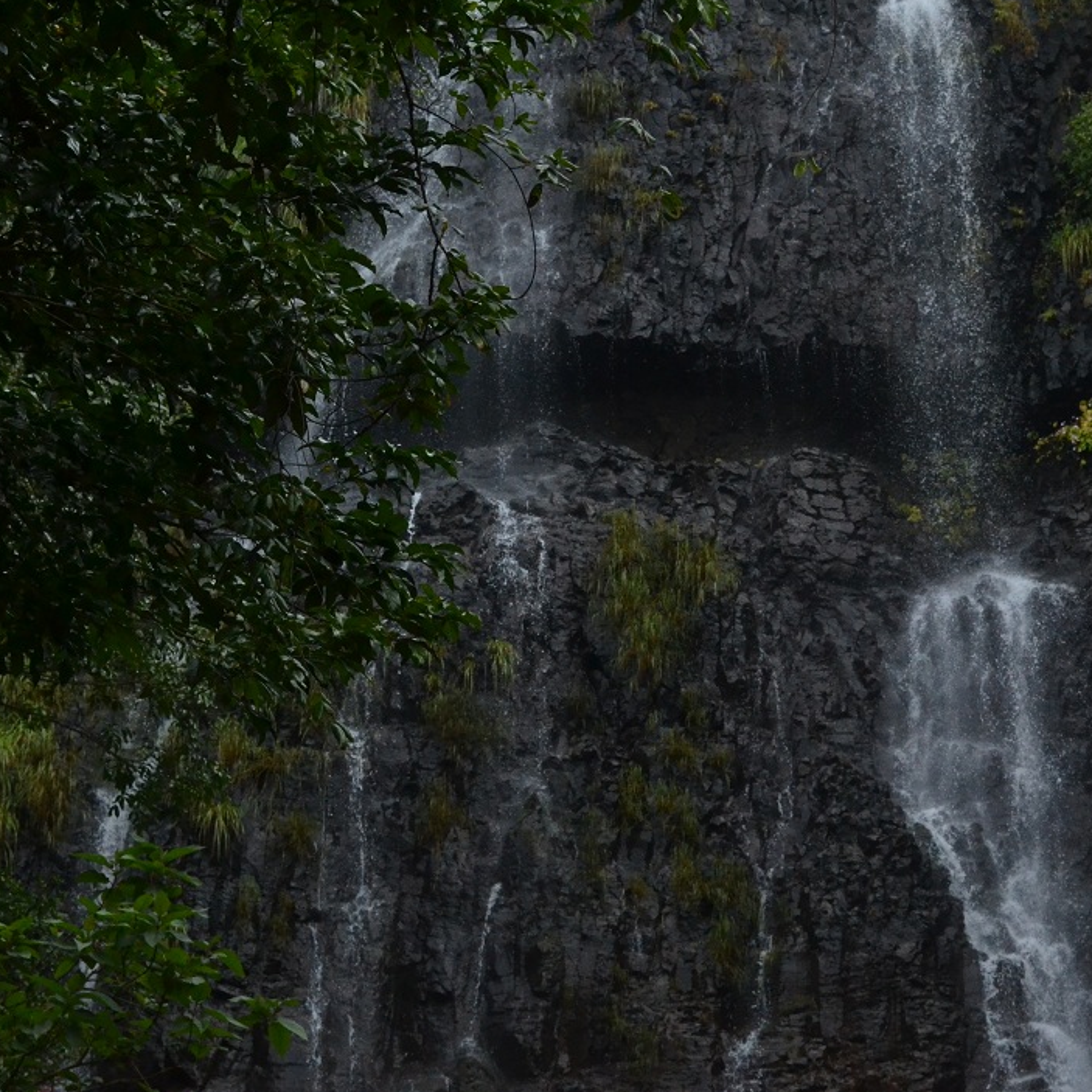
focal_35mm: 120
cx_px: 789
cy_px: 593
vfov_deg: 14.6
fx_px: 4273
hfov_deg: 14.5
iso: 1600
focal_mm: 55
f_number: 11
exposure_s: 1/1250
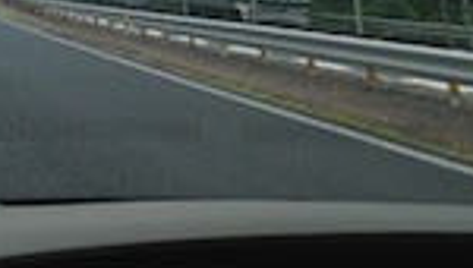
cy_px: -88
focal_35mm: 86
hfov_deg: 23.6
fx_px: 1081
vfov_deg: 13.6
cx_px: -3
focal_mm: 4.12
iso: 50
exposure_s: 1/763
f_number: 2.4
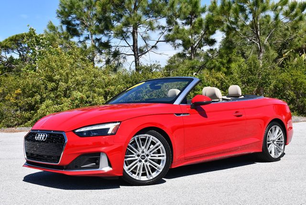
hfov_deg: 38.2
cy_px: 102
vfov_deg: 26.0
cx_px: 153
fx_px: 442
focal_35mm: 52
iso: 110
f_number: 8
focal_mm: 26
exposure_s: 1/250
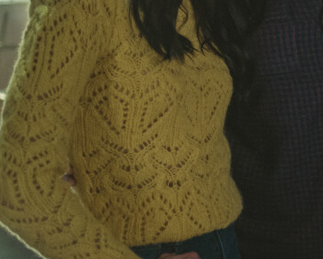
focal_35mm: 110
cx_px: 509
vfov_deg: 13.9
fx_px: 1052
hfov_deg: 15.8
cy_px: 32
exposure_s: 1/250
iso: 2500
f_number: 2
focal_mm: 35
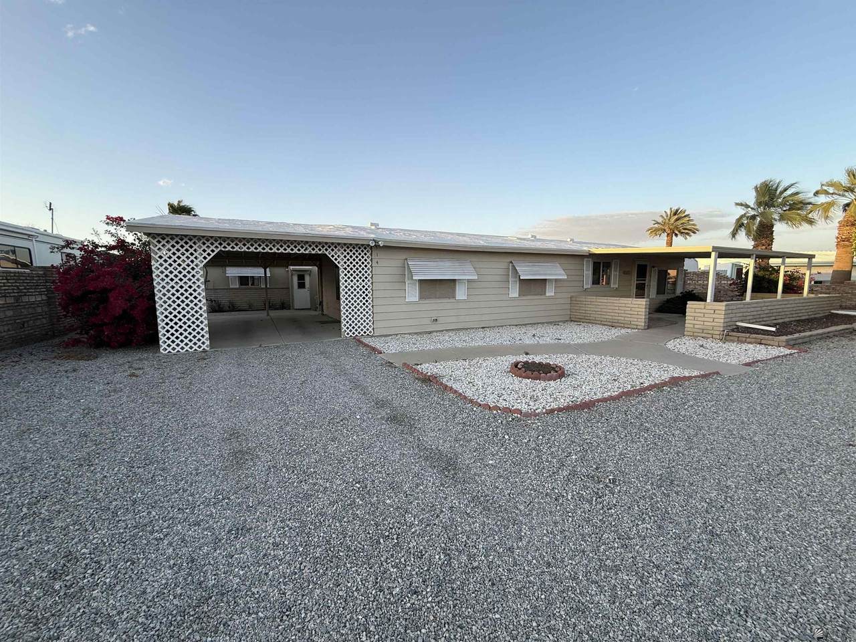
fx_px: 346
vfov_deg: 85.7
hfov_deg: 102.1
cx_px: 428
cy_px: 321
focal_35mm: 14
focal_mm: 2.22
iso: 50
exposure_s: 1/323
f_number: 2.2
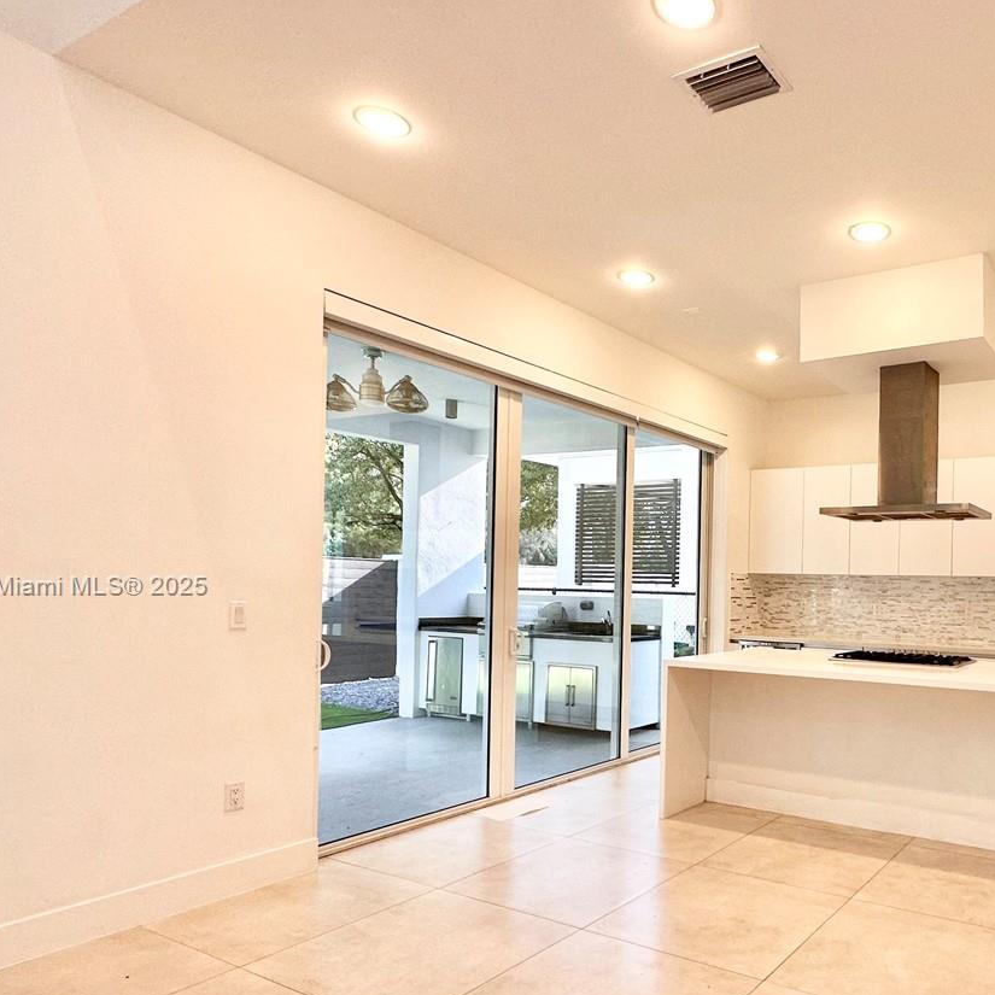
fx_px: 780
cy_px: 587
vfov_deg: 64.5
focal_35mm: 24
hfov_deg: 60.2
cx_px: 785
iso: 125
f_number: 2.2
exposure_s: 1/120
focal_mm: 2.22
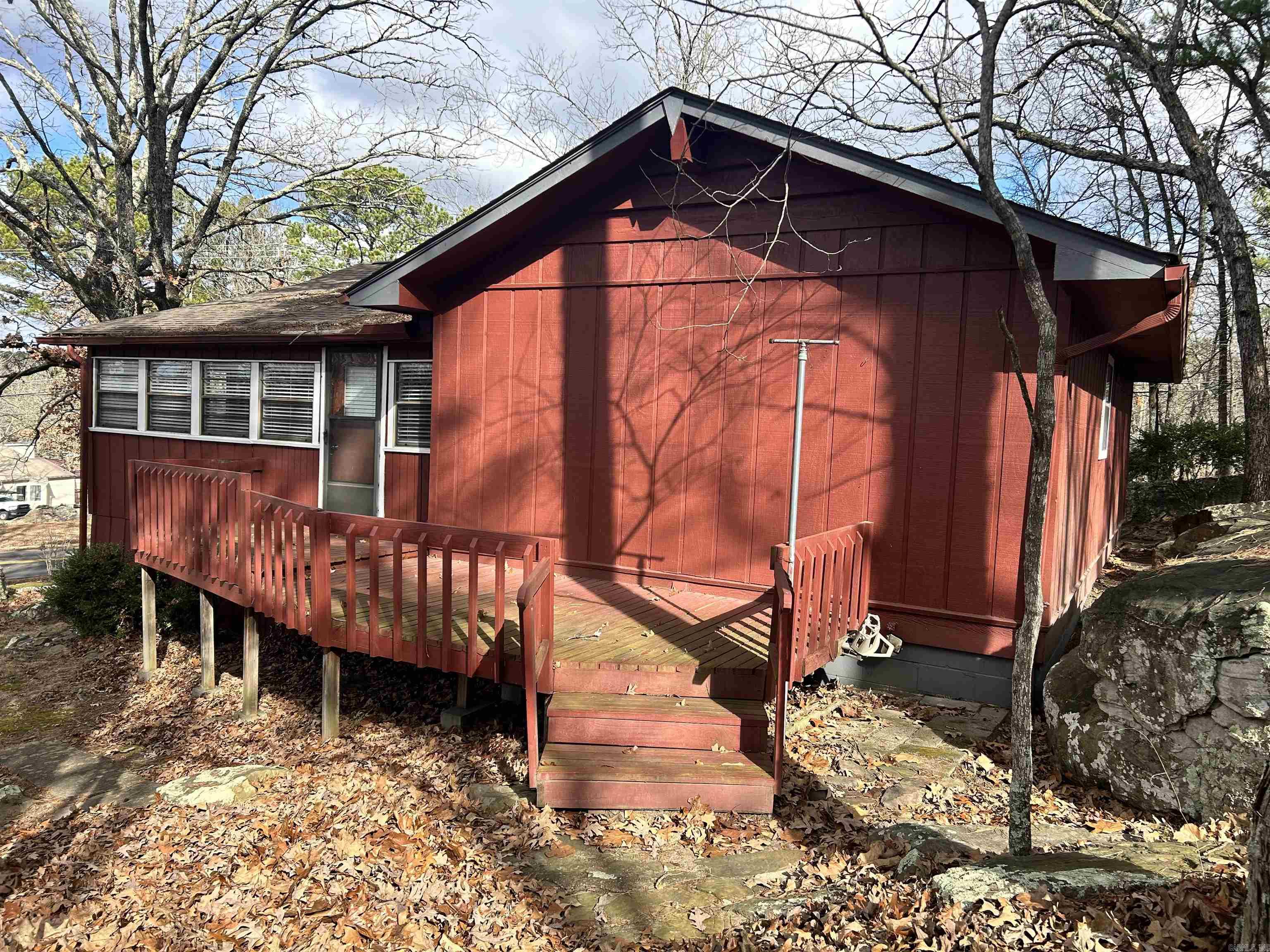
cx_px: 635
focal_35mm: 26
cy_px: 476
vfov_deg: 53.1
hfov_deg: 67.3
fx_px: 954
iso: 50
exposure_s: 1/1224
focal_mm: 5.7
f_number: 1.5
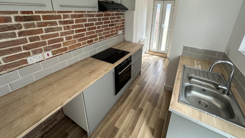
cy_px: 46
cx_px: 127
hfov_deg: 99.3
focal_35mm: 16
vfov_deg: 65.3
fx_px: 104
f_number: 2.2
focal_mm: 2.22
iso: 40
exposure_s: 1/166
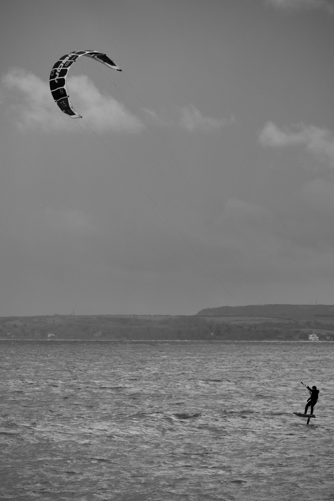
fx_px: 3896
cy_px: 250
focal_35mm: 280
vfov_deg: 7.4
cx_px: 171
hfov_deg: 4.9
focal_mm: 171.6
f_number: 6.4
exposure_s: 1/800
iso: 320
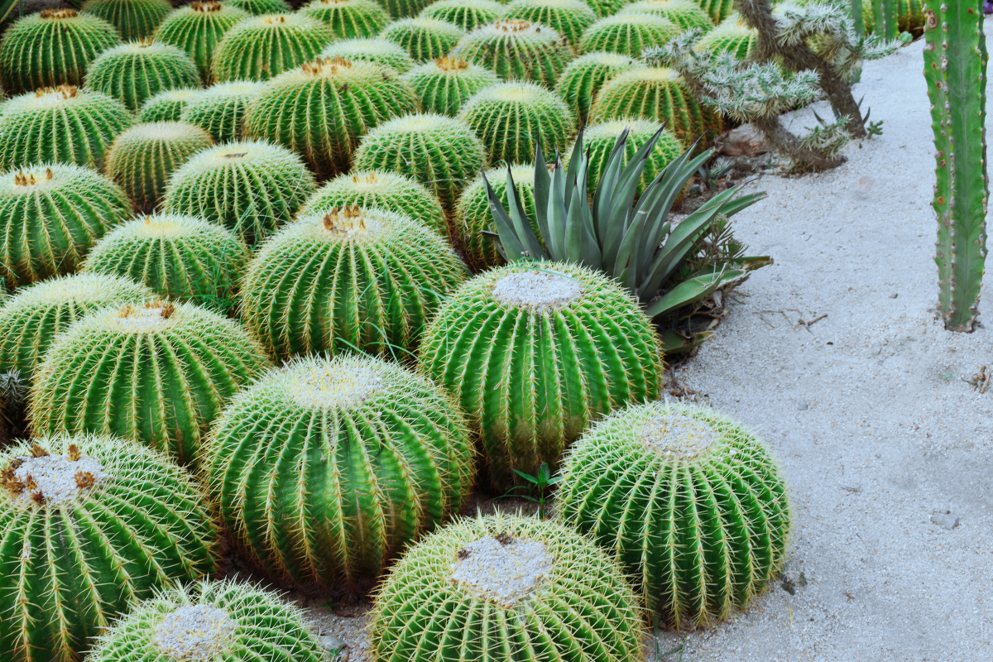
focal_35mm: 45
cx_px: 496
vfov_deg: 29.9
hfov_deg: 43.6
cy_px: 331
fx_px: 1241
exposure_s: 1/60
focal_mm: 30
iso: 110
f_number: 8
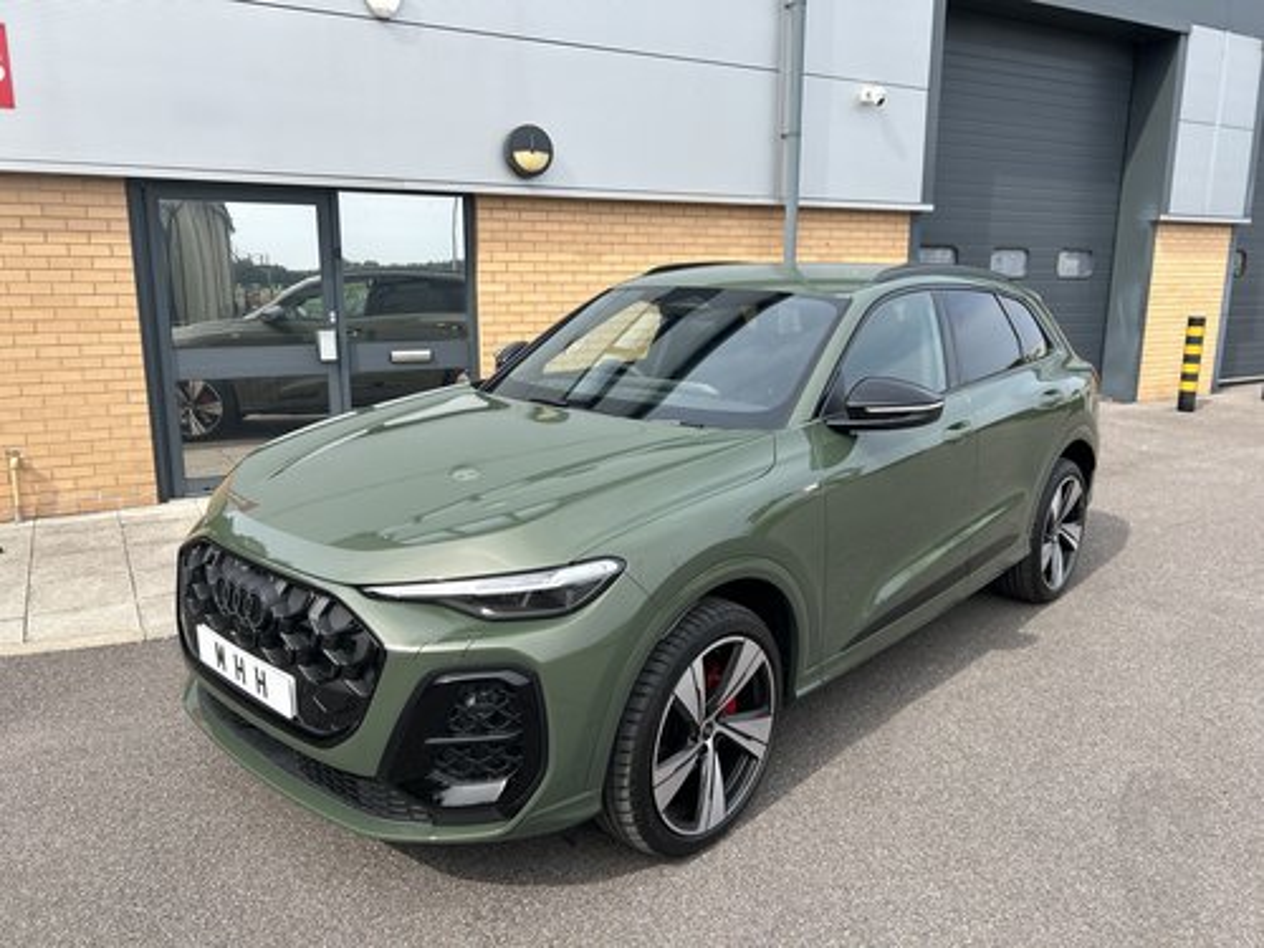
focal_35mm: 26
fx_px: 949
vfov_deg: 53.1
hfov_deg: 67.3
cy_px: 474
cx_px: 632
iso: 50
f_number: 1.5
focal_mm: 5.7
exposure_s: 1/1779
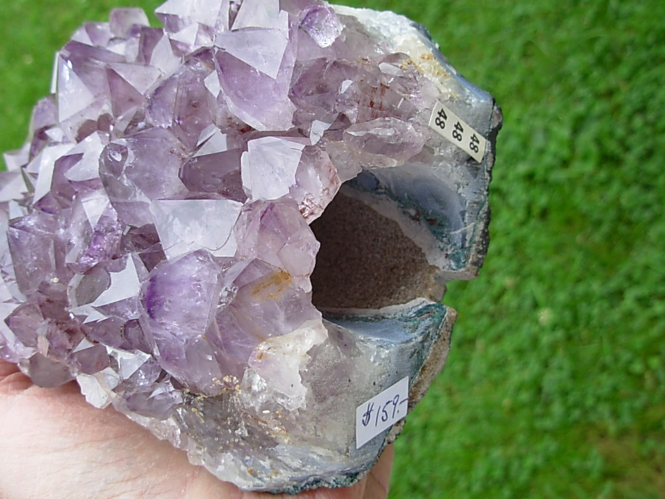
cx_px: 332
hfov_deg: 49.0
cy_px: 250
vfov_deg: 37.7
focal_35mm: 38
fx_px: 730
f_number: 2.9
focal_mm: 6.3
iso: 50
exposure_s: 1/242
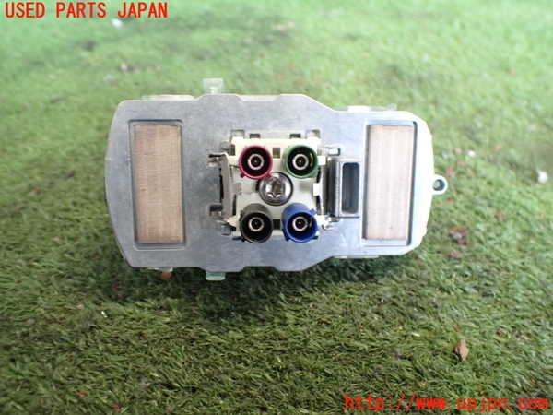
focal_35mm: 30
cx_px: 276
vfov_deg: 46.8
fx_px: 479
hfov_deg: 60.0
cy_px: 208
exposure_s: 1/60
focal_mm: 5.4
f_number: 2.3
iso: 800
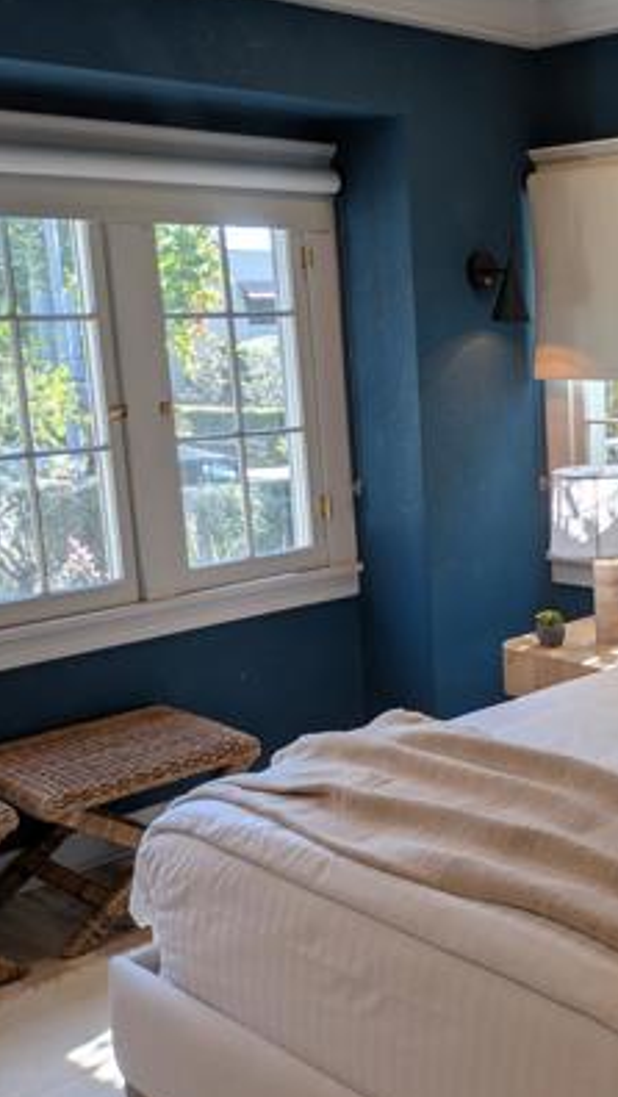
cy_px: 601
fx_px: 1281
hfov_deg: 25.6
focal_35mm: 44
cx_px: 640
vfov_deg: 46.3
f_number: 1.89
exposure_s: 1/60
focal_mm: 5.43
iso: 45
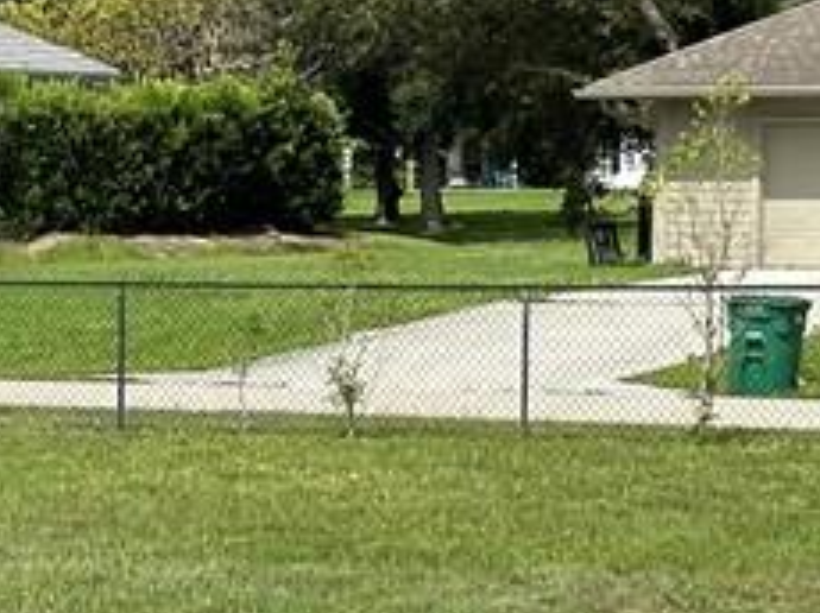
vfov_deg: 6.9
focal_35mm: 214
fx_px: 5064
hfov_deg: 8.7
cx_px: -884
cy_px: 356
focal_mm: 6.86
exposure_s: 1/6623
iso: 80
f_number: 1.78
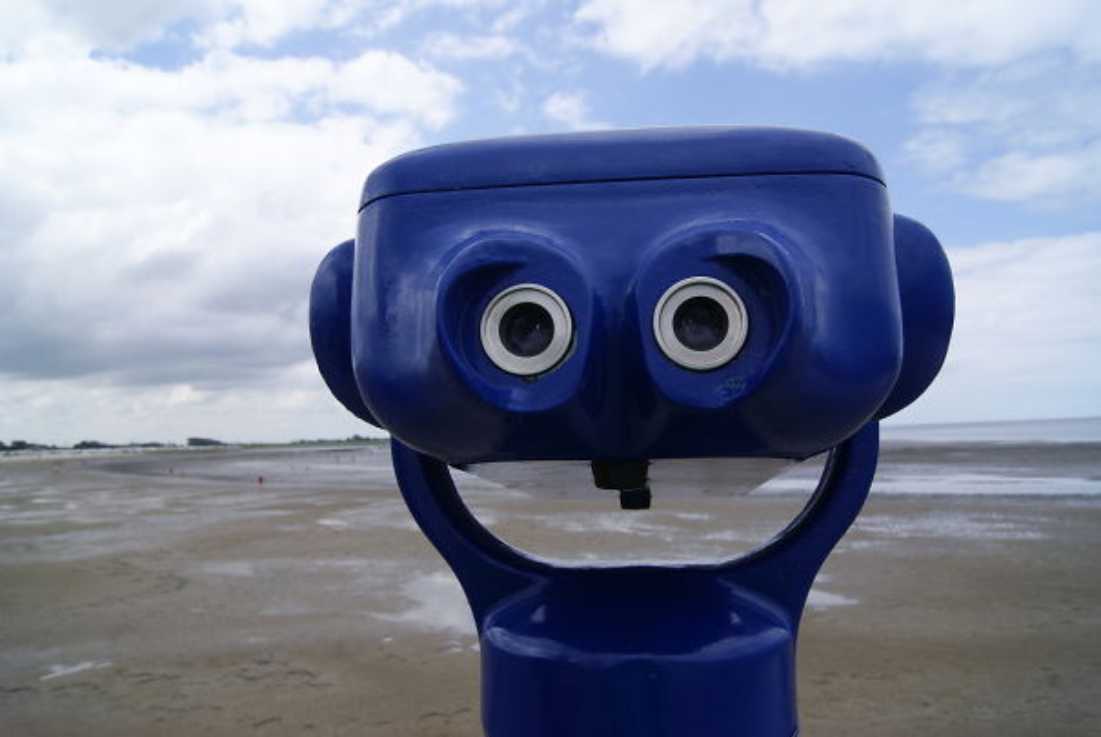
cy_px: 368
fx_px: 827
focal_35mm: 27
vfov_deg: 48.0
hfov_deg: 67.3
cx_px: 550
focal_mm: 18
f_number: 11
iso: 100
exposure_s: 1/125
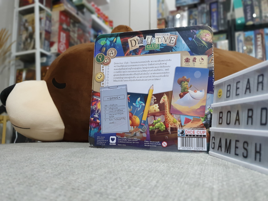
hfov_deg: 67.3
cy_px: 100
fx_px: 201
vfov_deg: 53.1
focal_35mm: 26
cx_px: 134
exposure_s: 1/50
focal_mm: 4.32
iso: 320
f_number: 1.5
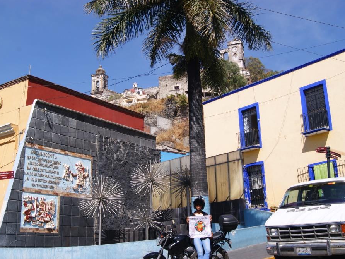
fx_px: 429
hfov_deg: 43.8
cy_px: 128
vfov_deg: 33.6
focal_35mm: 43
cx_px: 170
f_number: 11
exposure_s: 1/125
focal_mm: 26
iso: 100
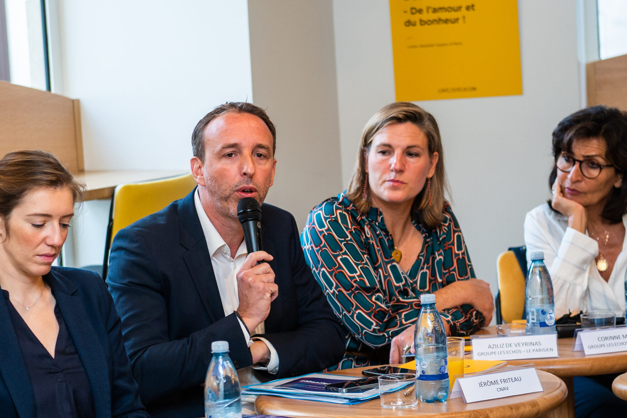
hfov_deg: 15.2
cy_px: 262
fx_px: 2351
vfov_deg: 10.2
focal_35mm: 135
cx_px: 264
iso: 500
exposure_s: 1/160
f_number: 3.2
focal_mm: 70
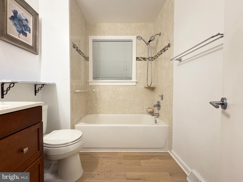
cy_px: 91
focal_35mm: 14
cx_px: 122
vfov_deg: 85.7
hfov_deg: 102.1
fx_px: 98
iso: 400
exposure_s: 1/60
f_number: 2.2
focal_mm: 2.22
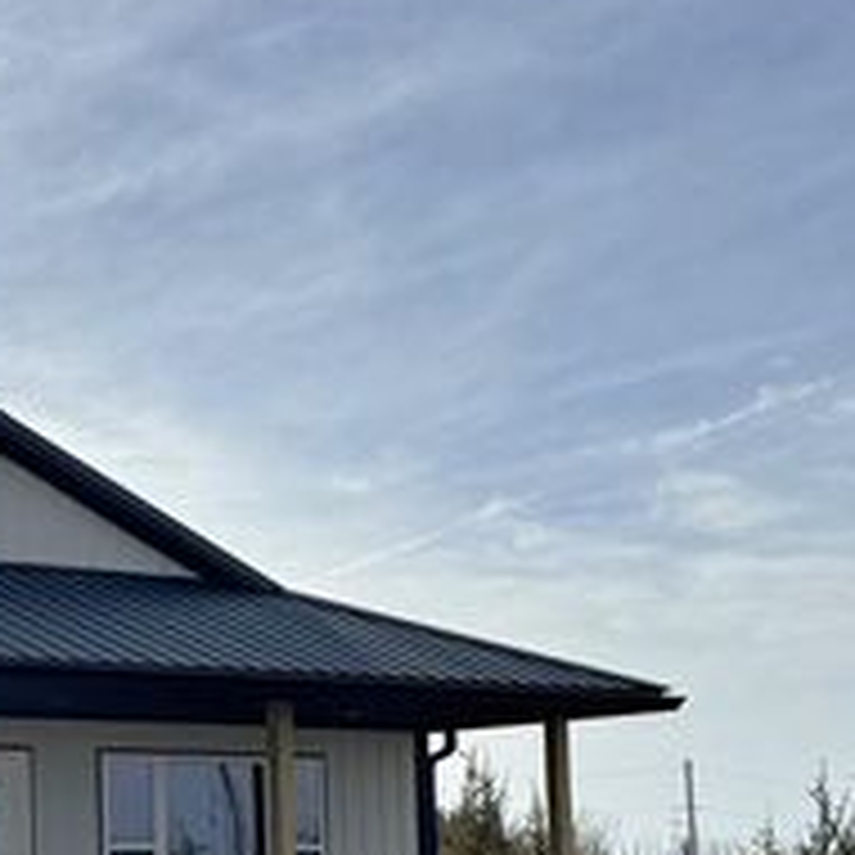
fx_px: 2403
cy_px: 650
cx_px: -90
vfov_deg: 20.0
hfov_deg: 19.3
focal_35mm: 86
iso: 64
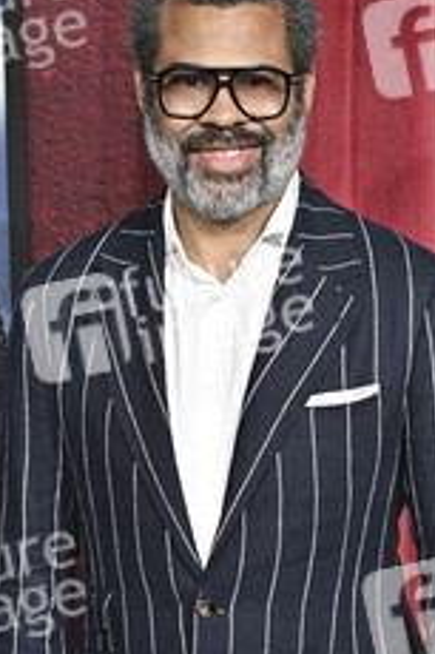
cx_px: 250
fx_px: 1924
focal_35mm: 106
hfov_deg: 12.9
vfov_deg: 19.2
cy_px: 458
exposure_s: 1/400
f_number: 6.3
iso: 400
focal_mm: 61
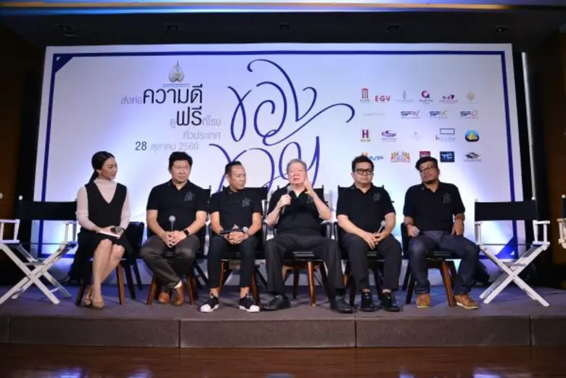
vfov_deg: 49.6
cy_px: 189
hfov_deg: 69.4
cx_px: 283
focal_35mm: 26
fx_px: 409
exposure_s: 1/200
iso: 1000
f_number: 4.5
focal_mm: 26
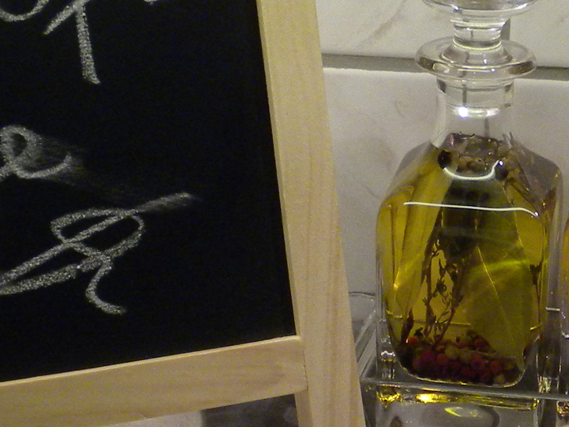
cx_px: 587
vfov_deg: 10.6
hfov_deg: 14.1
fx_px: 2268
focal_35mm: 138
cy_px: 485
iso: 219
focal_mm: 6.6
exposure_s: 1/66.2
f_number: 3.5
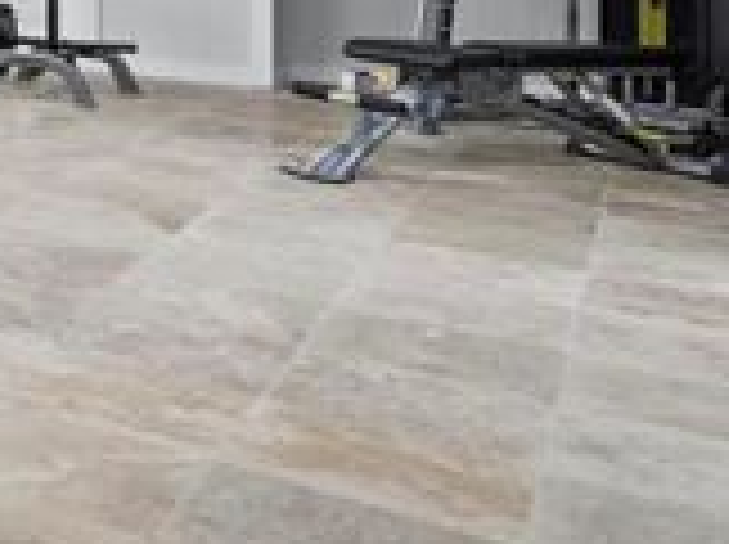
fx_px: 1283
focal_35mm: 61
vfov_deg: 21.4
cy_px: -182
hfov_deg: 18.6
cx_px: -758
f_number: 10
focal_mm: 7
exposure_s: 1/1.67
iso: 400
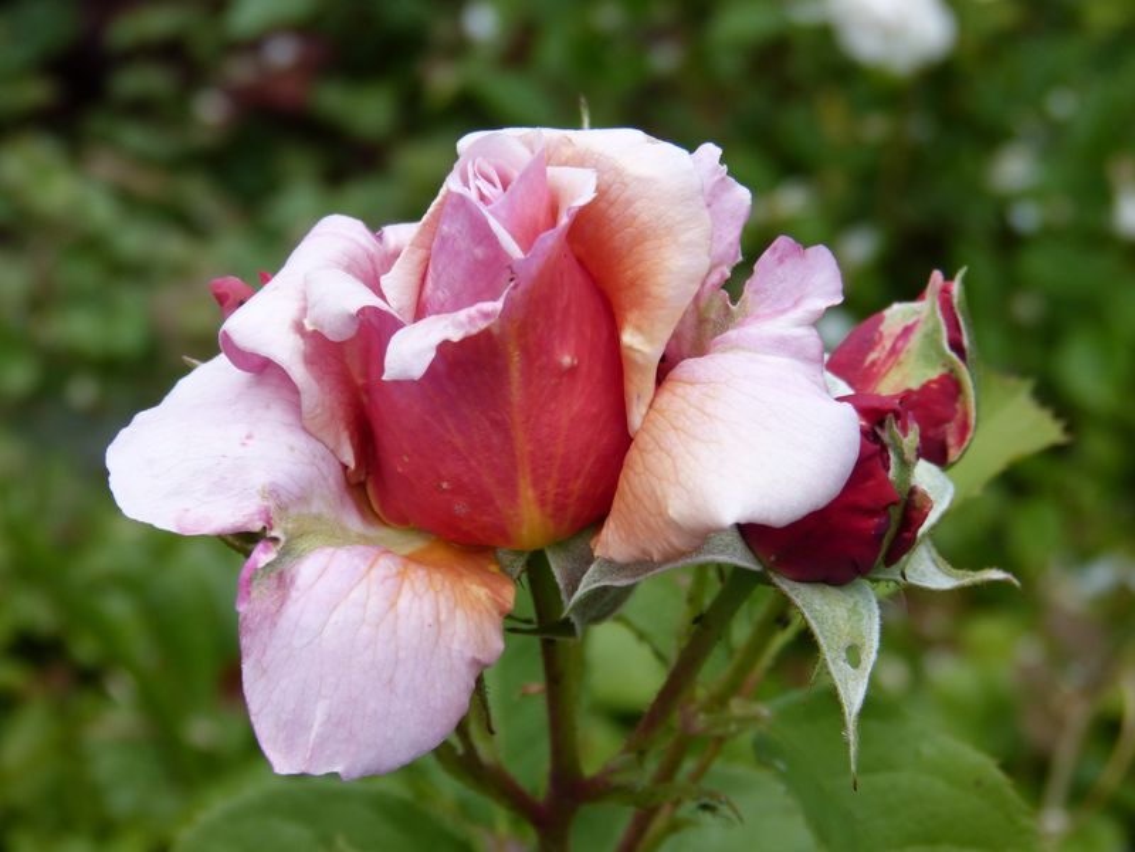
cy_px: 426
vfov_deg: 16.2
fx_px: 2984
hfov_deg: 21.5
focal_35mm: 91
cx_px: 568
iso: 100
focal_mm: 16.5
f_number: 4
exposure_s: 1/320
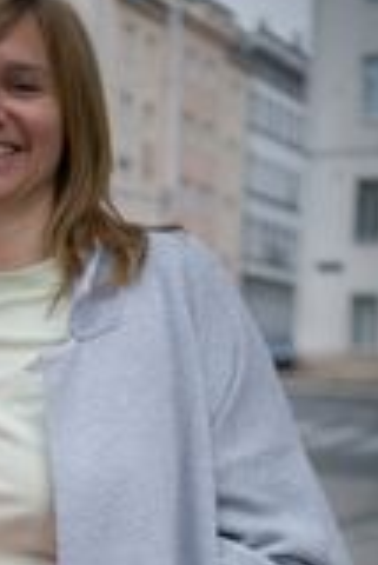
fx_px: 1760
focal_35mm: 112
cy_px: 682
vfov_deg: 17.4
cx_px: -173
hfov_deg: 11.8
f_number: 1.8
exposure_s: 1/80
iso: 500
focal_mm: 35
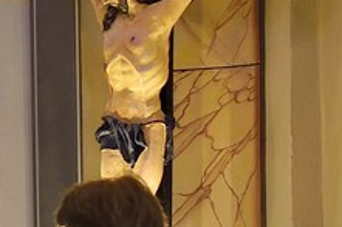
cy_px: 113
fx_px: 2753
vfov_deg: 4.7
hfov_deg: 6.5
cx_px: -669
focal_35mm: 290
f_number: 4
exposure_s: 1/50
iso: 1600
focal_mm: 40
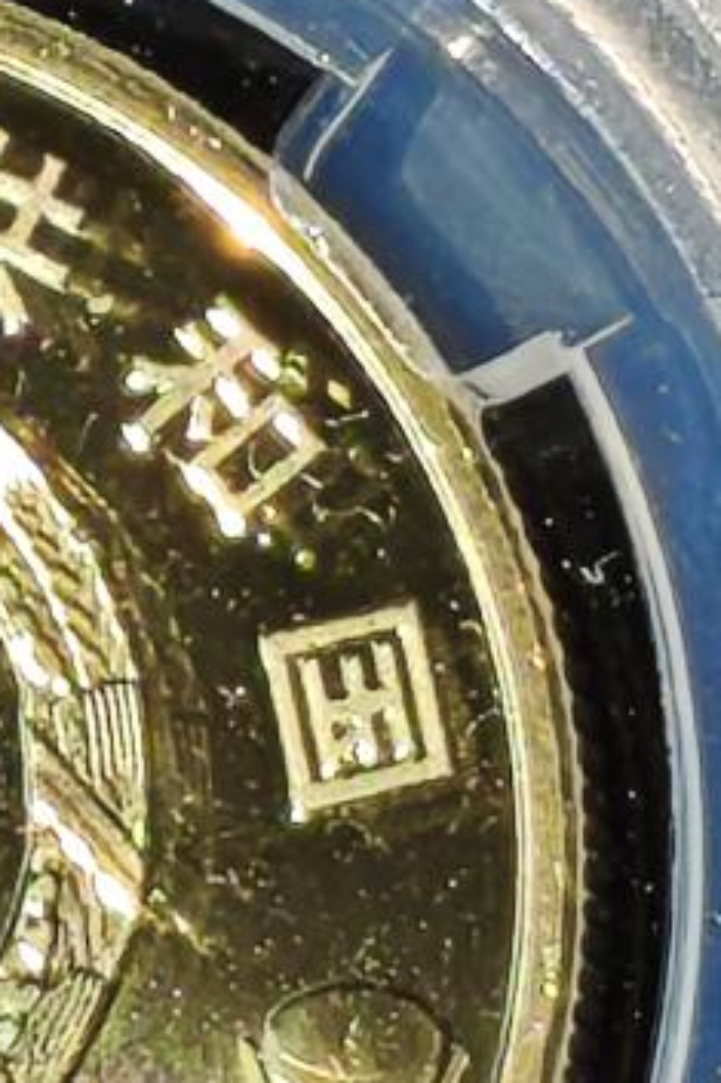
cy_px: 114
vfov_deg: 3.8
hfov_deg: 2.5
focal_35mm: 541
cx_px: -423
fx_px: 16267
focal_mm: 4.94
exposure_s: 1/3252
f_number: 1.5
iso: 50
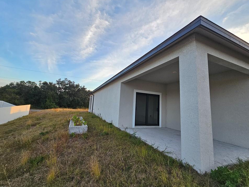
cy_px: 89
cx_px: 121
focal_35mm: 14
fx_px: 101
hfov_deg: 102.0
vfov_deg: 85.6
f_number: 2.2
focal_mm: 2.2
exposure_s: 1/281
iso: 64
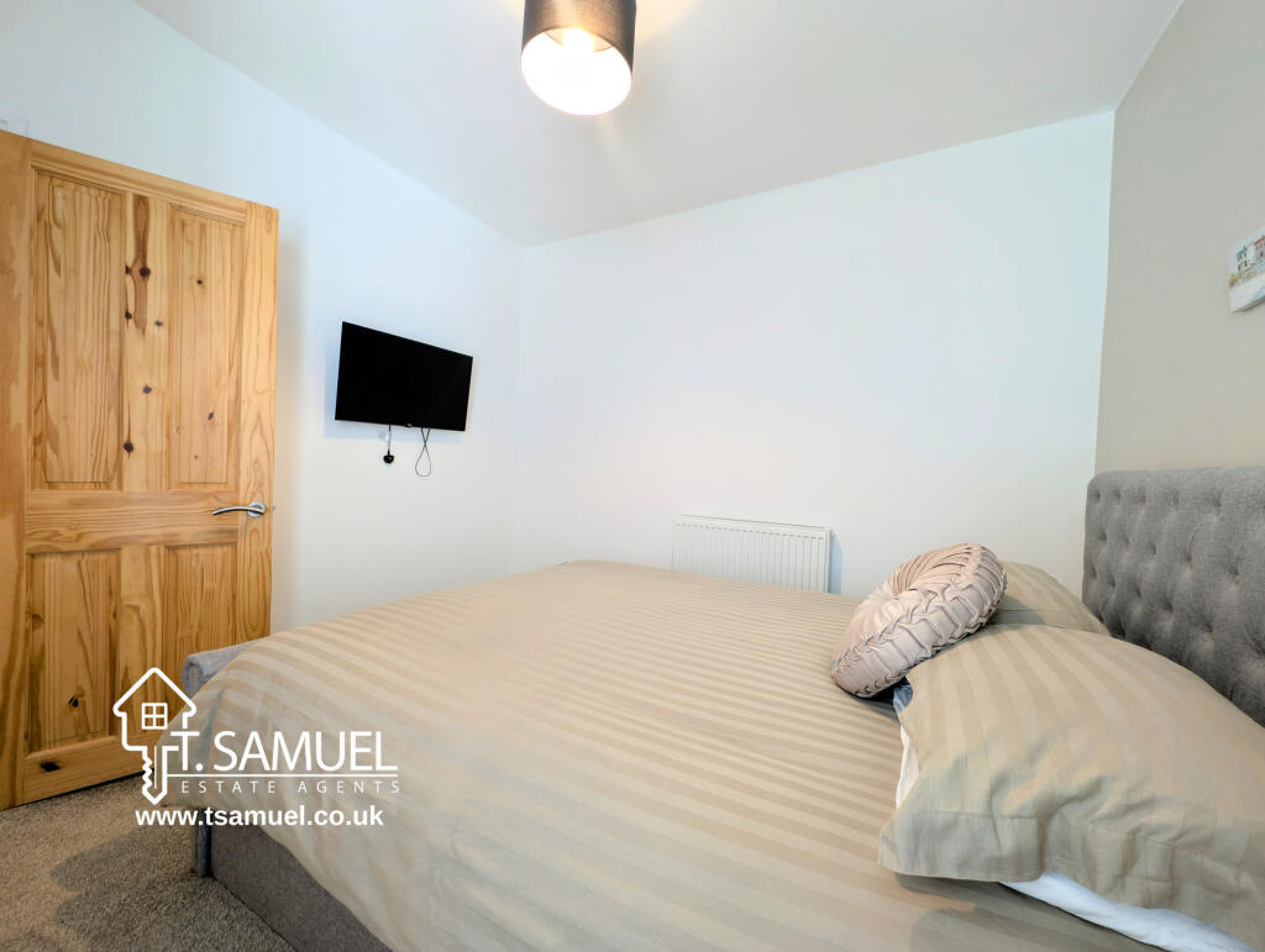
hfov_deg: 110.5
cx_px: 632
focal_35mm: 12
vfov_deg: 94.6
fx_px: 439
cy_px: 476
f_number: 1.95
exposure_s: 1/26.2
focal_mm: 2.23
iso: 79
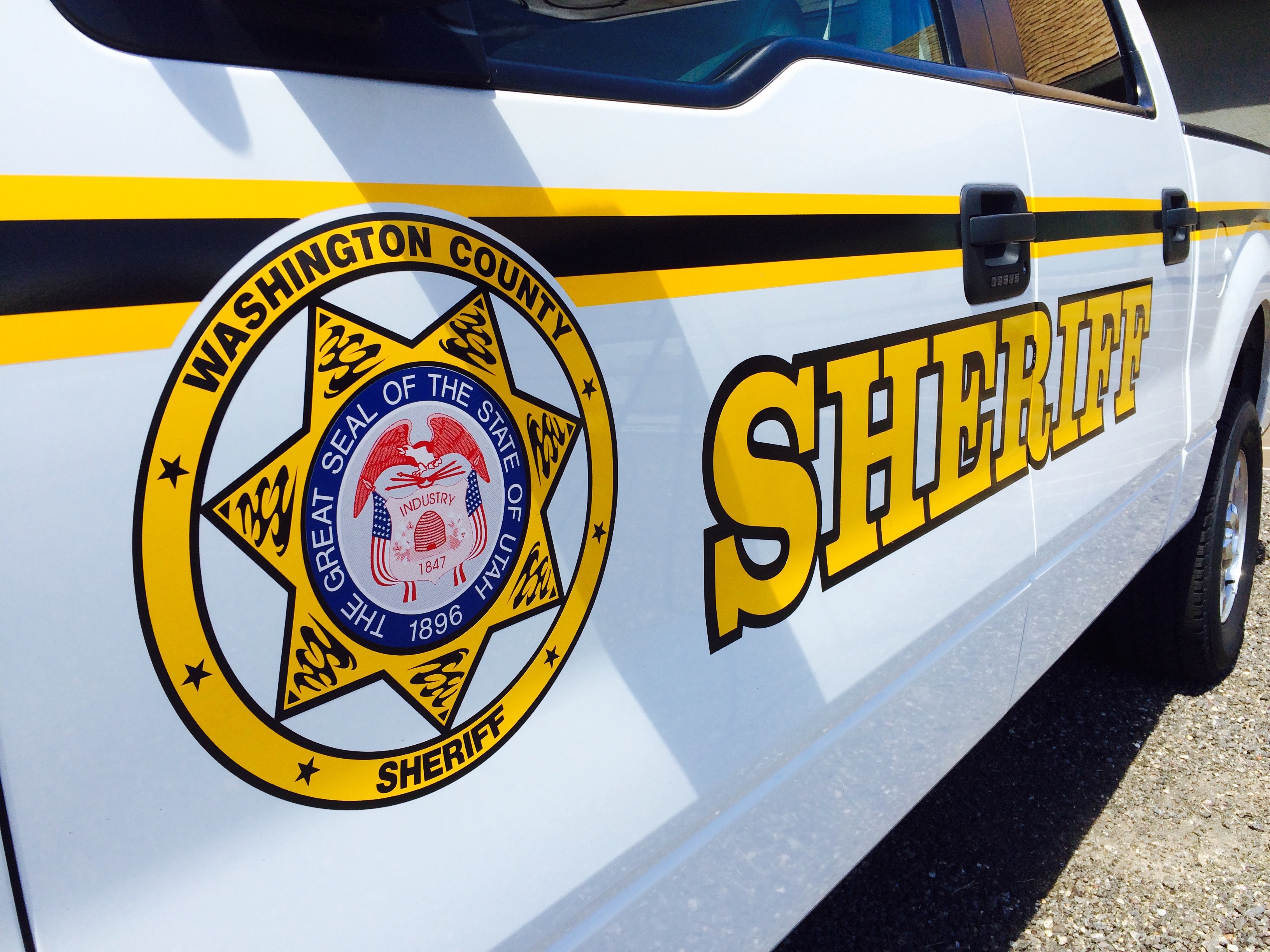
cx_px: 635
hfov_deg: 61.7
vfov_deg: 48.2
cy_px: 476
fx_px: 1064
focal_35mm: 29
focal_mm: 4.15
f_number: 2.2
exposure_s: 1/1140
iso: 32
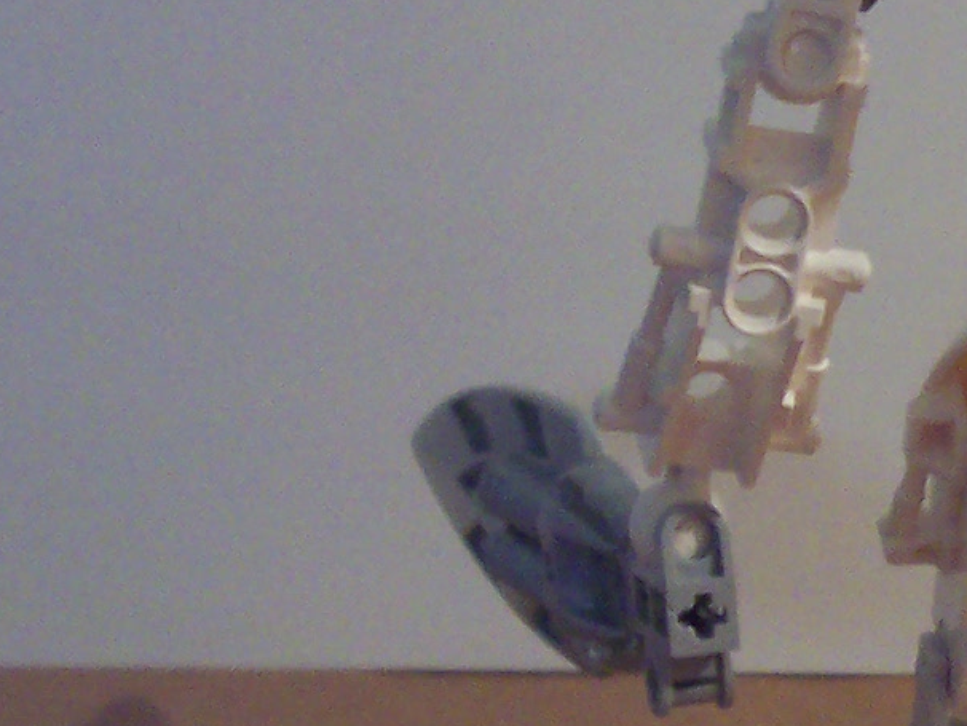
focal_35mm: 124
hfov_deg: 15.0
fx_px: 3465
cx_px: 1355
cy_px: 495
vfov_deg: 11.9
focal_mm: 5.6
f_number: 2.8
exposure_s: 1/10
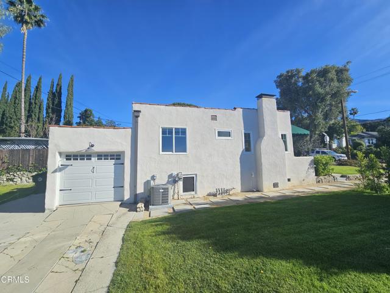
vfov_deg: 89.9
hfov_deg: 106.2
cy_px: 146
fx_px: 146
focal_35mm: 13
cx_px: 195
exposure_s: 1/3067
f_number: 2.2
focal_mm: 2.2
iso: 50
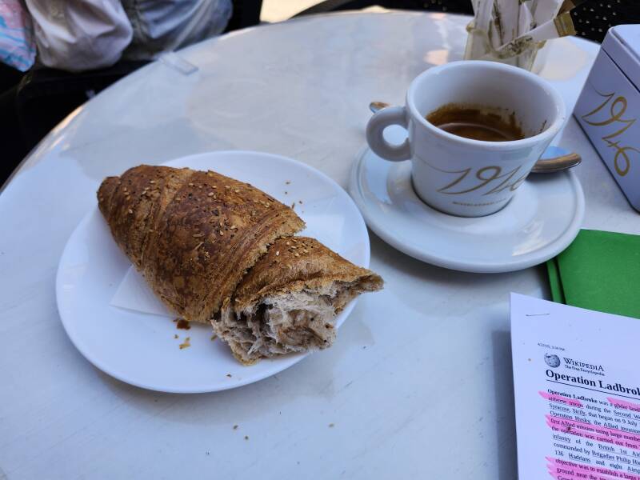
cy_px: 240
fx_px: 425
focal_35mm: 23
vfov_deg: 58.9
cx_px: 320
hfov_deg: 73.9
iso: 25
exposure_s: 1/333
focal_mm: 5.54
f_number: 1.8
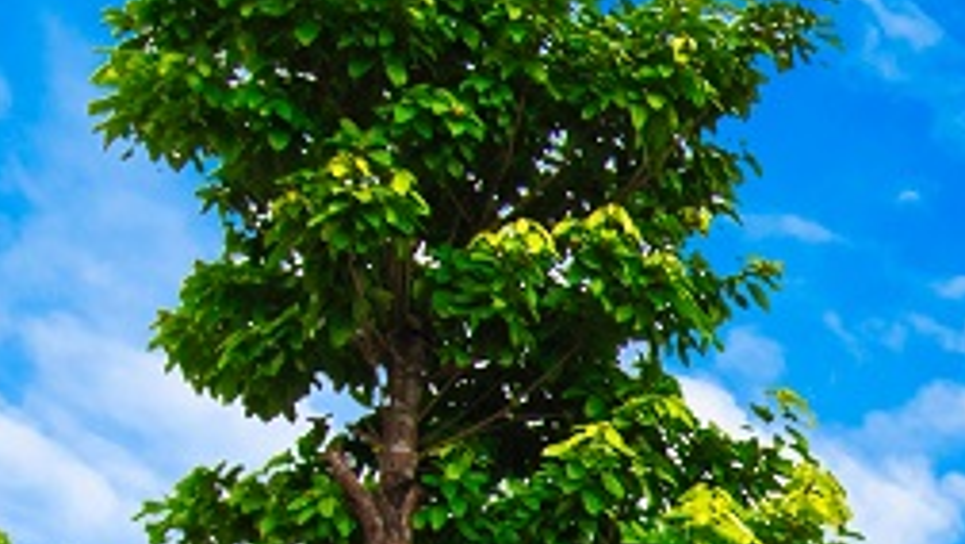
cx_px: 1589
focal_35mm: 141
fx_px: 3609
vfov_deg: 8.2
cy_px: 1101
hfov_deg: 14.0
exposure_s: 1/125
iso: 250
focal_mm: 23
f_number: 14
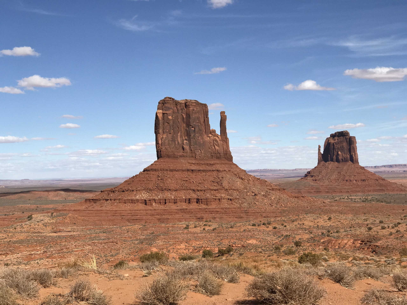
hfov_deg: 33.8
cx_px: 204
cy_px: 152
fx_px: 670
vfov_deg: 25.7
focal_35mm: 57
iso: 20
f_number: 2.8
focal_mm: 6.6
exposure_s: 1/1916
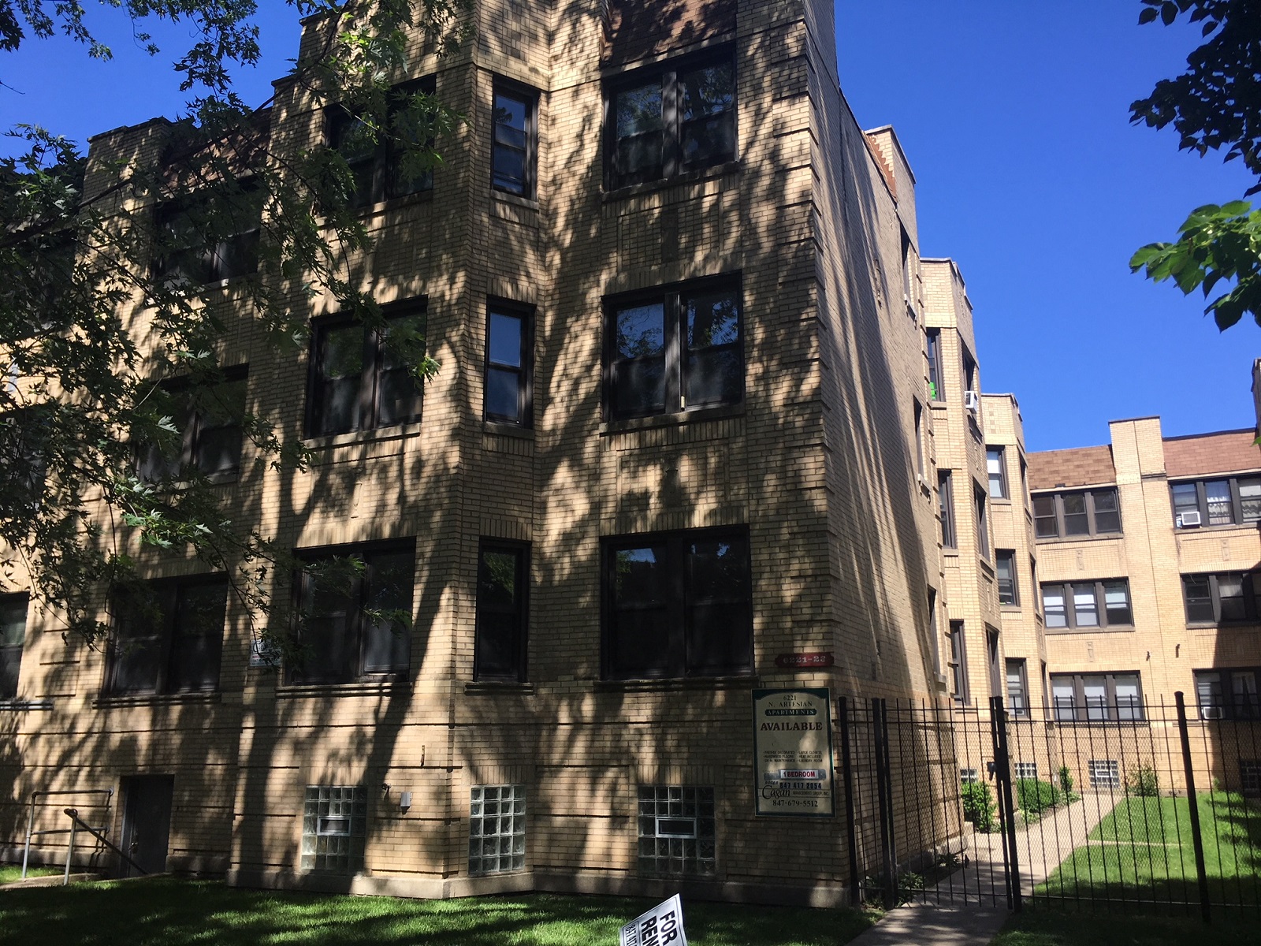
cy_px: 473
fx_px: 1056
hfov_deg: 61.7
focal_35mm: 29
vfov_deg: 48.2
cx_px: 630
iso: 25
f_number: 2.2
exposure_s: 1/769
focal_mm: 4.15
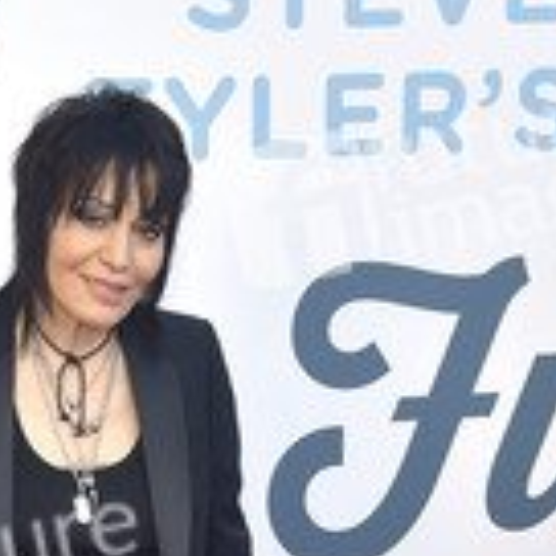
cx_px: 63
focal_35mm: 95
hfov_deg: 18.0
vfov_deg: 16.8
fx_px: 1726
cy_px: 805
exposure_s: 1/250
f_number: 6.3
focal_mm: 38
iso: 640
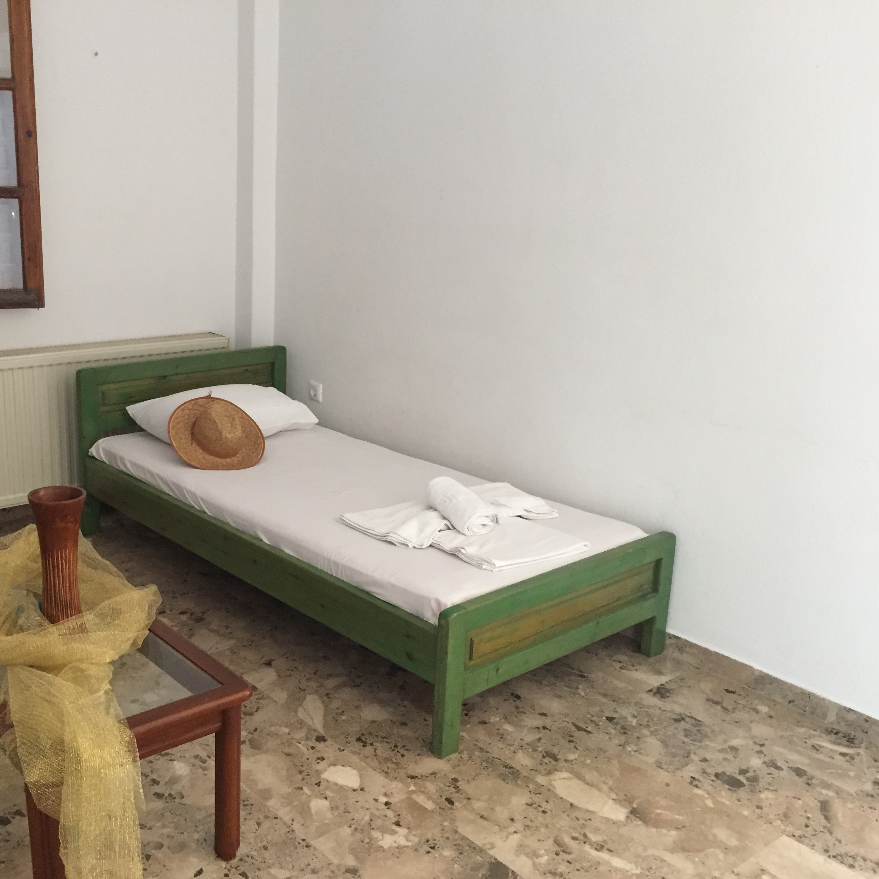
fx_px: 1006
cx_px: 300
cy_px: 448
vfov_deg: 47.2
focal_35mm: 35
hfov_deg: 46.5
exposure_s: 1/17
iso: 250
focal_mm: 4.15
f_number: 2.2
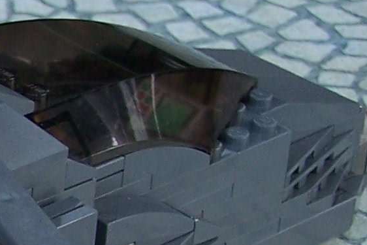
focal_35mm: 243
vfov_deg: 5.6
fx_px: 2478
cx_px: -301
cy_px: 353
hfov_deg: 8.2
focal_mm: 8.5
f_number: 3
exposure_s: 1/180
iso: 80
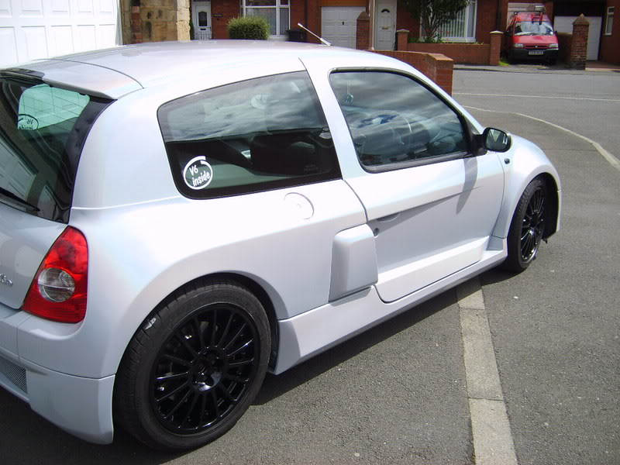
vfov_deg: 40.7
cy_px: 232
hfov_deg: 52.6
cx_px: 310
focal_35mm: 35
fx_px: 627
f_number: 7.1
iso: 50
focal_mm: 5.8
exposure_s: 1/180
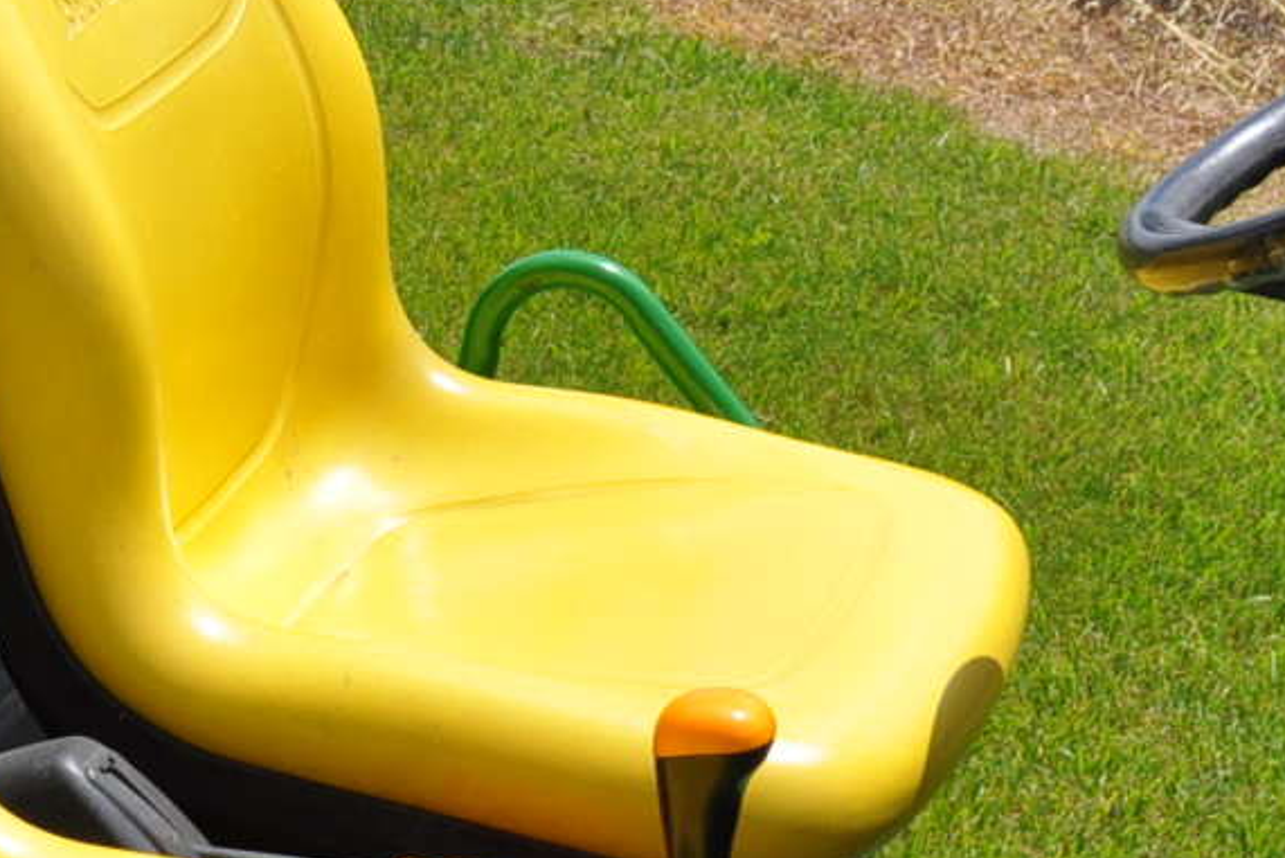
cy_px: 779
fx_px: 4820
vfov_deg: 10.1
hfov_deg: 15.0
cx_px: 83
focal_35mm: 135
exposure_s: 1/400
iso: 200
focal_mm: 24
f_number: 10
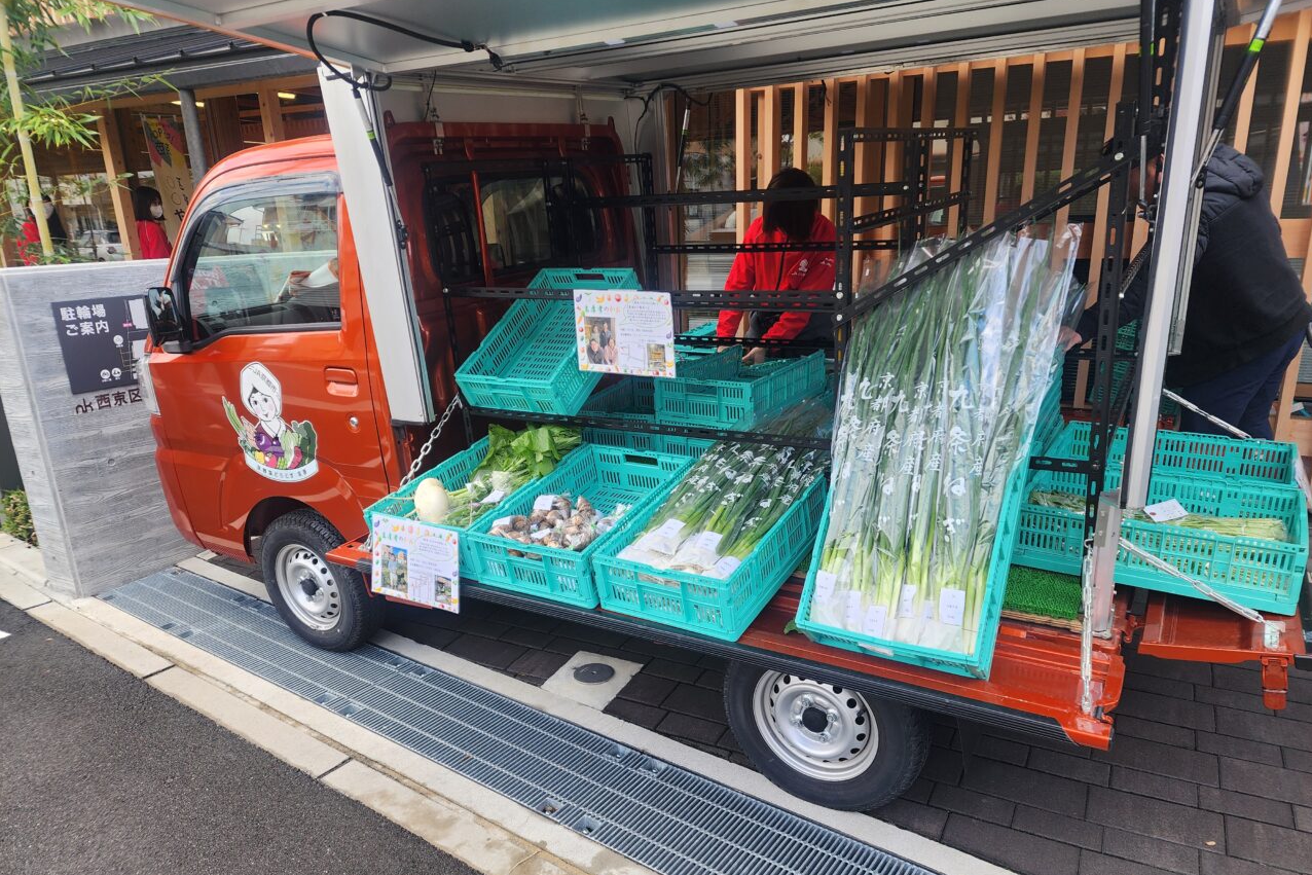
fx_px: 875
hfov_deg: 73.7
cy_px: 479
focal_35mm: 24
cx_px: 657
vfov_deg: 53.1
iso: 40
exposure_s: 1/180
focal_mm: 6.4
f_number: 1.8
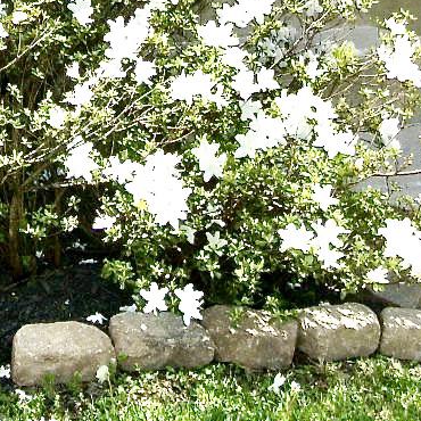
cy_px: -208
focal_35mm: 156
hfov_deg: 11.0
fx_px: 2147
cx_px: -46
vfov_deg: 10.8
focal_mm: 13
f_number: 5.6
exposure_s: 1/250
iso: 100
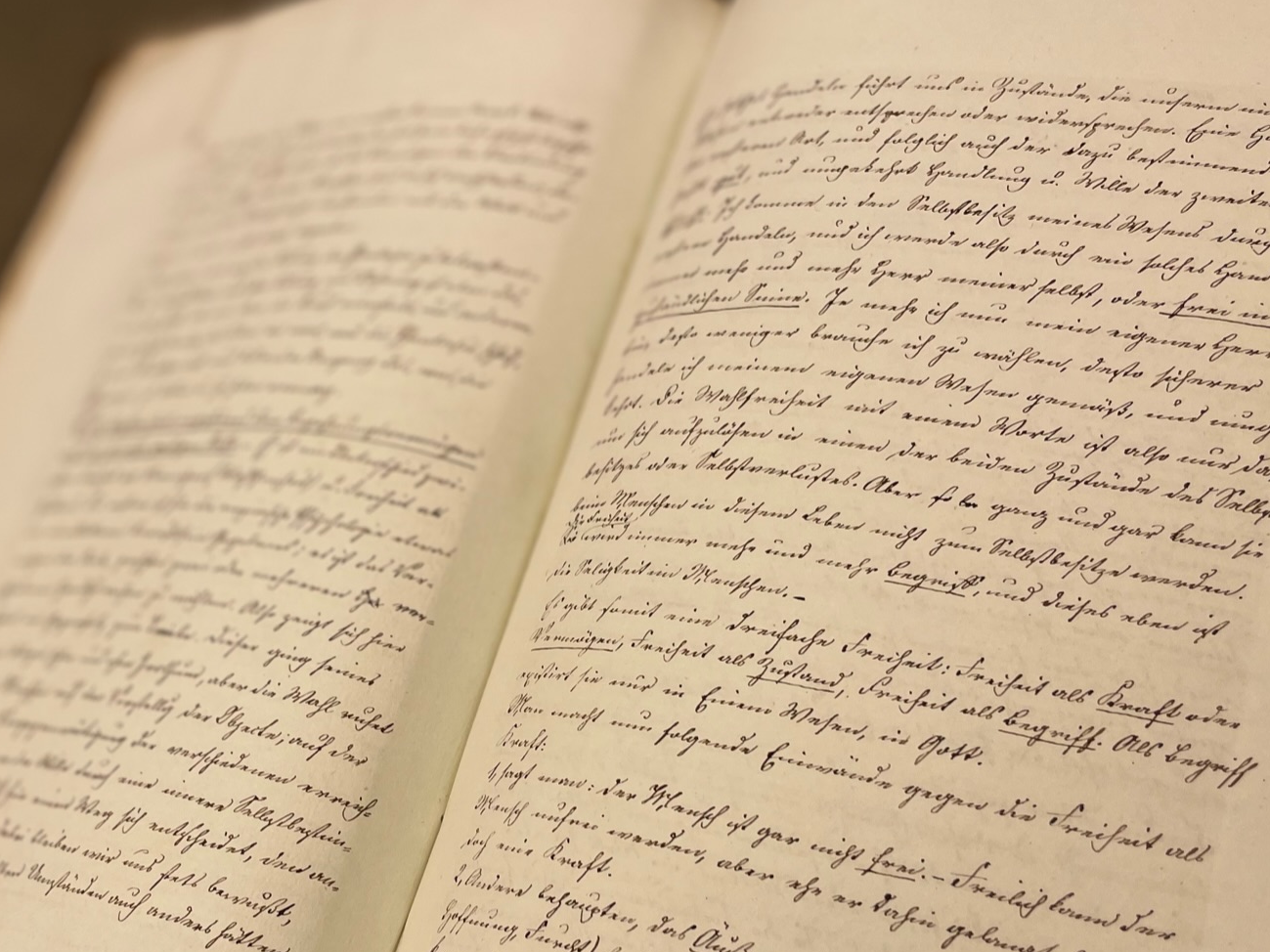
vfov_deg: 34.9
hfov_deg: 45.4
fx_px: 1504
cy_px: 622
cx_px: 477
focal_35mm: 41
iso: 50
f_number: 1.6
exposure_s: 1/354
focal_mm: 4.2
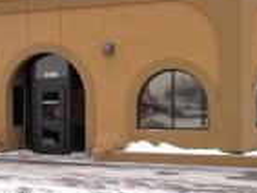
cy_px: 100
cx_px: 33
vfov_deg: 14.1
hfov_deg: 18.4
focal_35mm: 105
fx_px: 780
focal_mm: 5.2
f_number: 3.7
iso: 80
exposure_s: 1/250
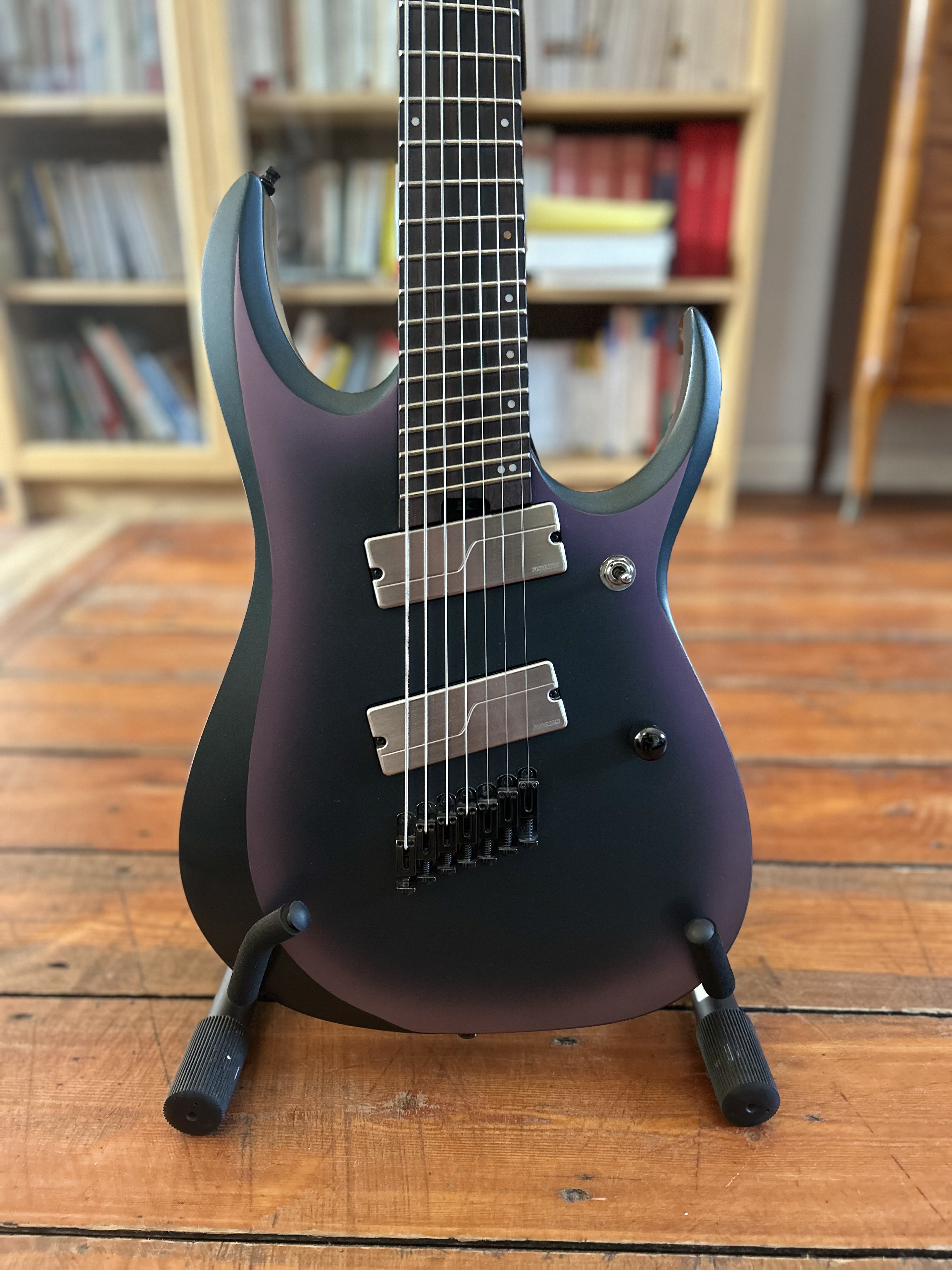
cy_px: 635
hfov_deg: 53.1
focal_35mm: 26
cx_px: 476
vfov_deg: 67.3
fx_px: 953
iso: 500
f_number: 1.5
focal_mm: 5.7
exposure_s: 1/60
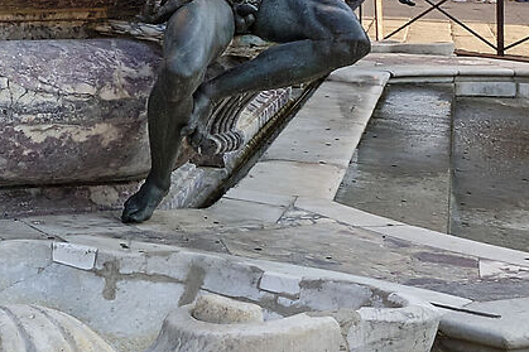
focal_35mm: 86
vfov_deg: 14.0
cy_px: -286
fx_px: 1263
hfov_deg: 20.0
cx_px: -297
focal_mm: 10
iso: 200
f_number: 10
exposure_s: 1/52
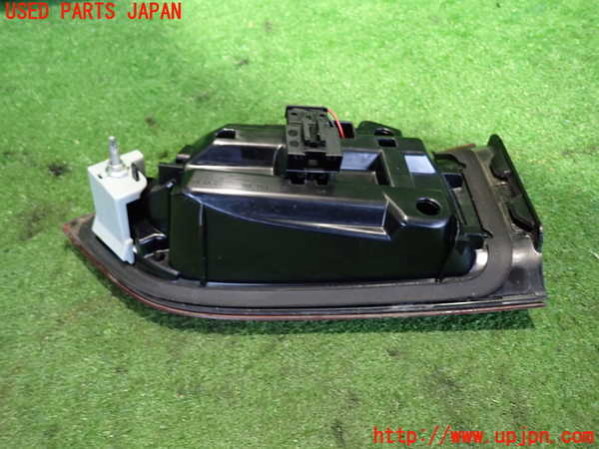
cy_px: 224
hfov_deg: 63.4
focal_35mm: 28
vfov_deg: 49.7
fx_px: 485
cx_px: 300
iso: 800
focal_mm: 5.05
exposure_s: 1/20
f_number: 2.2
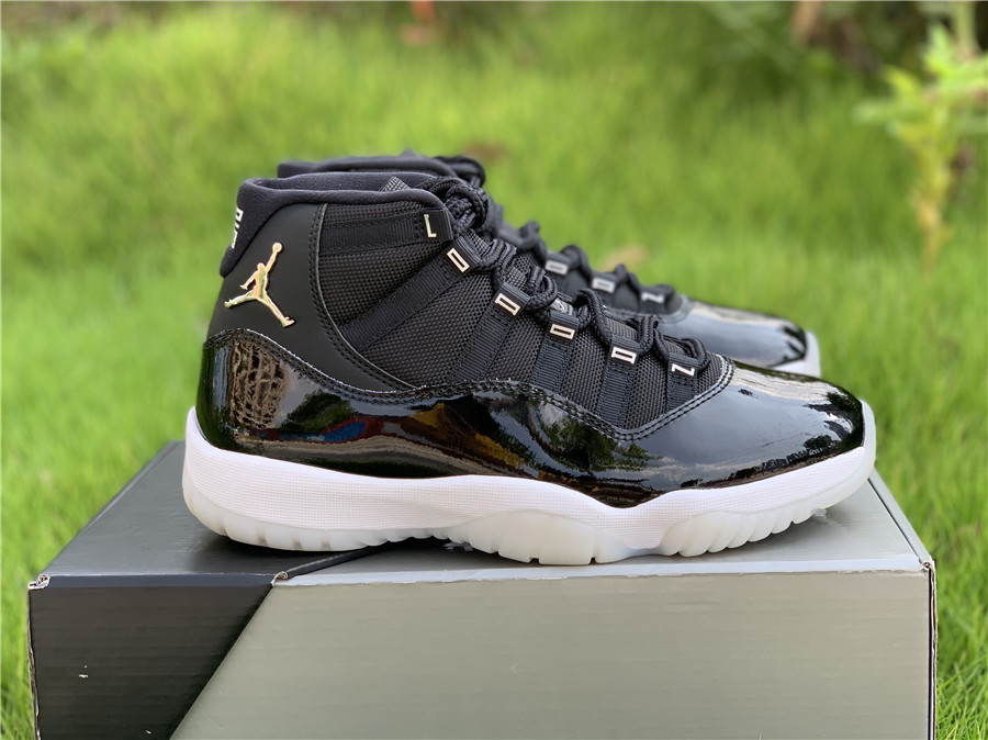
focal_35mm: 52
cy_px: 370
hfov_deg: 36.8
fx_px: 1483
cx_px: 494
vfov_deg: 28.0
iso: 16
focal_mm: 6
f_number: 2.4
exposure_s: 1/122
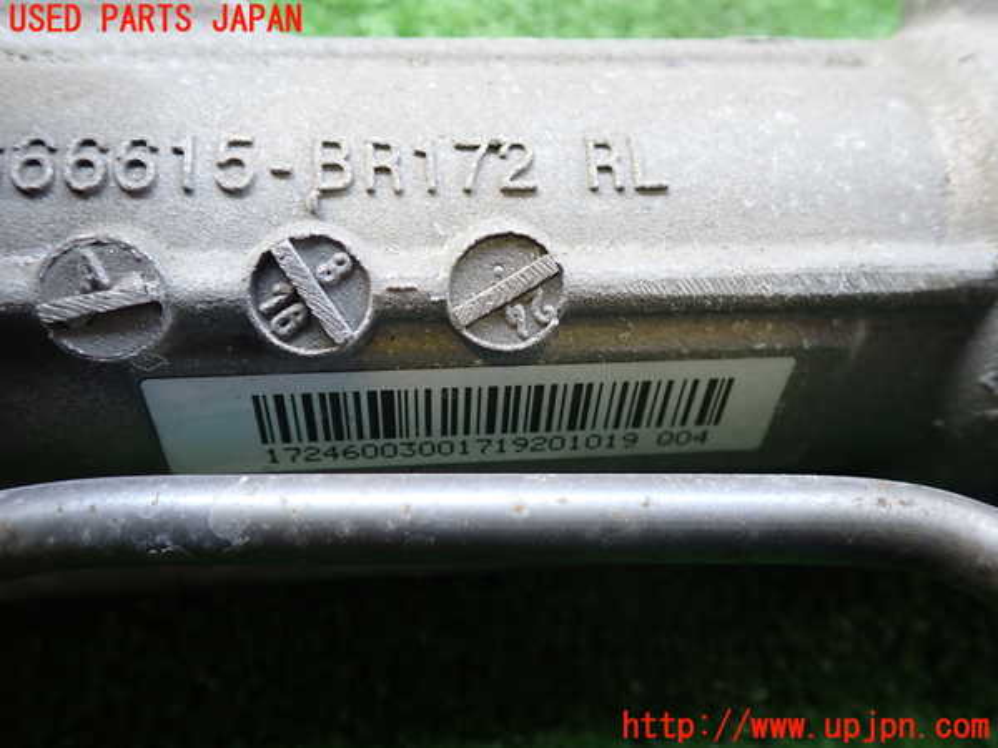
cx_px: 499
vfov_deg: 46.8
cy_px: 374
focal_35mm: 30
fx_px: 865
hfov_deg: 60.0
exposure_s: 1/60
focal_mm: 5.4
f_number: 2.3
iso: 200
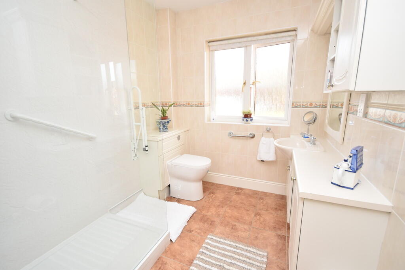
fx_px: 186
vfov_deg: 72.1
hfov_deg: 95.0
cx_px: 202
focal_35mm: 16
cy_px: 135
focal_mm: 11
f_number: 5
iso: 640
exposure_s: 1/200
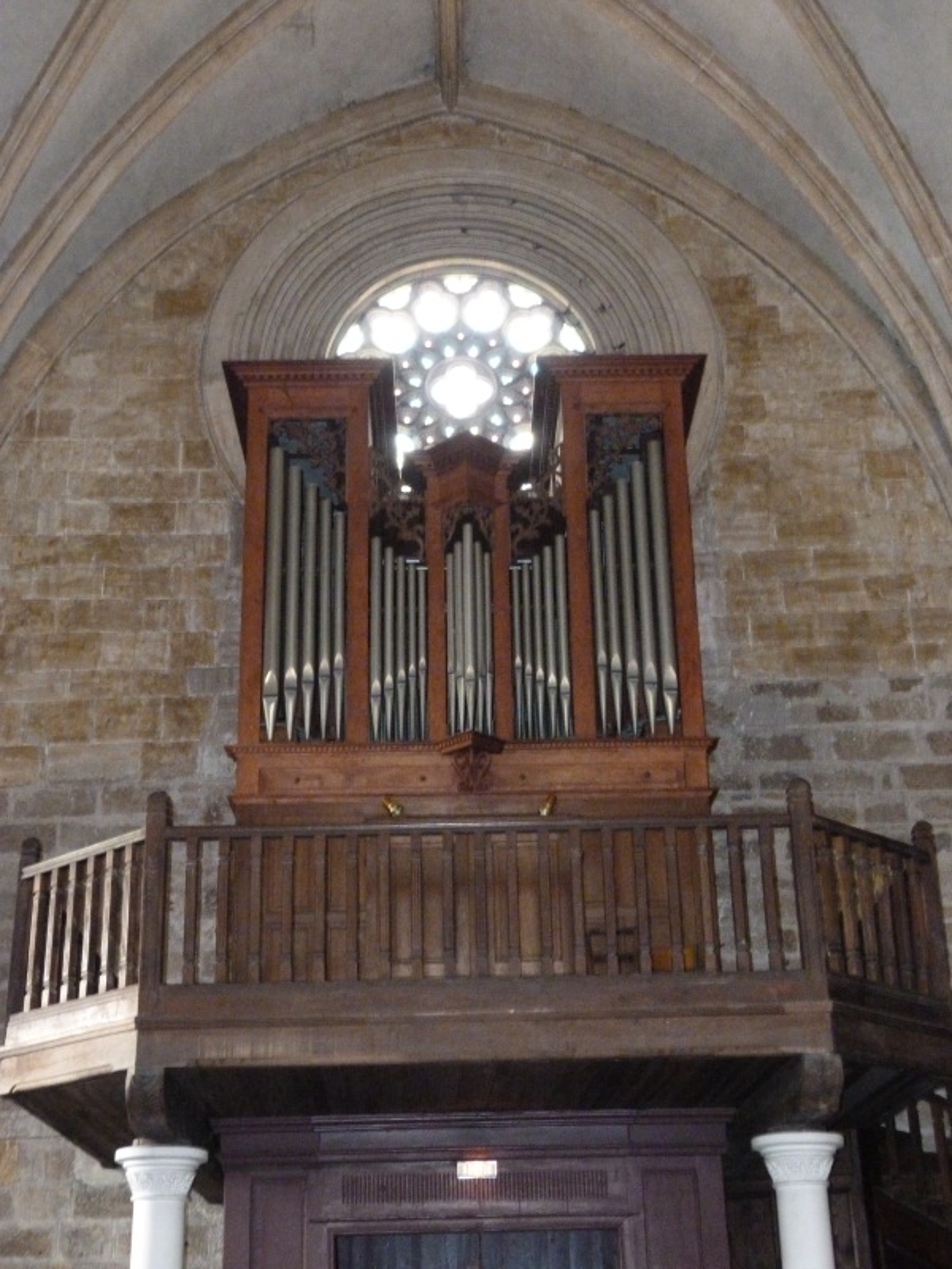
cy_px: 634
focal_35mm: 49
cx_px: 476
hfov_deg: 29.7
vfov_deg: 38.9
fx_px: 1797
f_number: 3.2
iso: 800
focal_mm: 8.7
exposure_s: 1/4
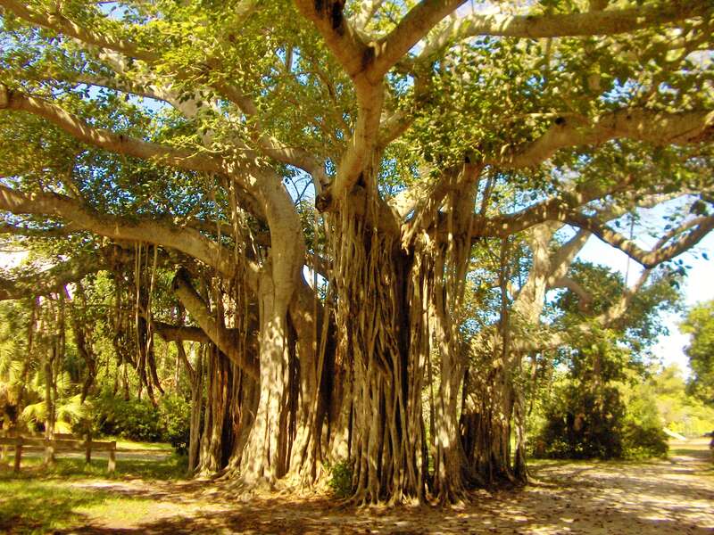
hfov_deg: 52.6
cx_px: 357
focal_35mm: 35
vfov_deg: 40.7
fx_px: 722
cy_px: 268
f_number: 2.6
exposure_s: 1/513
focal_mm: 5.8
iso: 100
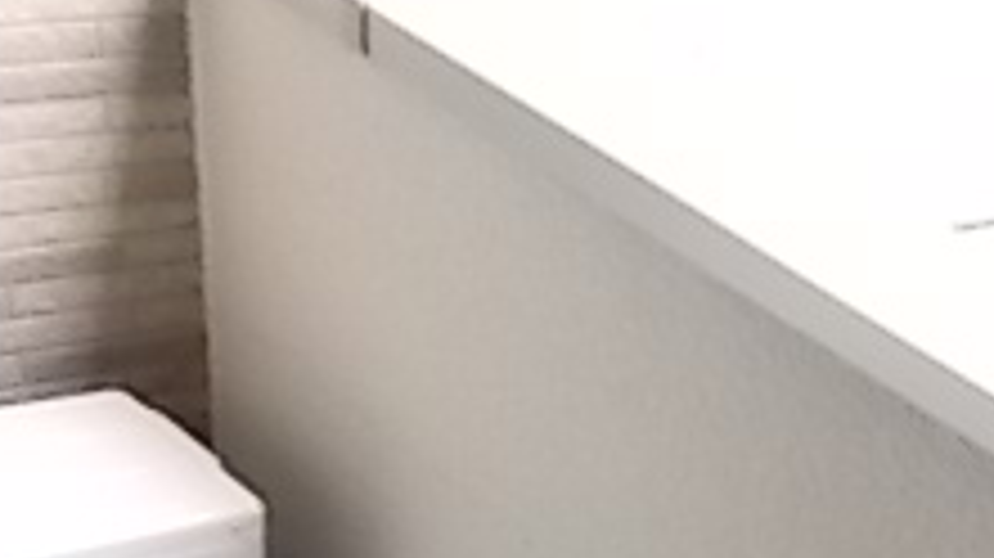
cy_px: 1012
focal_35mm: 82
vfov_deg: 13.2
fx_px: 2160
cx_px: 1156
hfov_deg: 23.9
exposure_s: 1/250
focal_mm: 4.6
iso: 320
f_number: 3.2
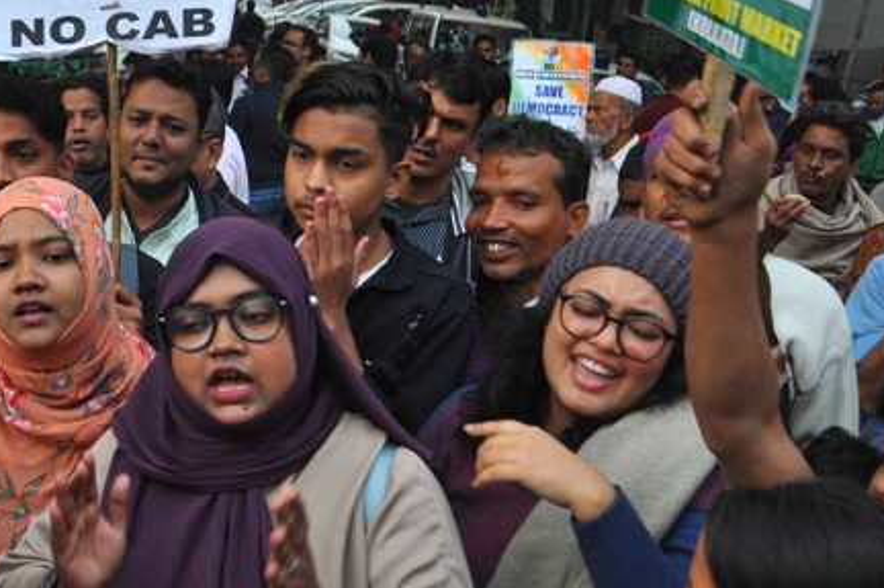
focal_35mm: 50
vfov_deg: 26.8
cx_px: 205
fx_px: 1226
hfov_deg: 38.5
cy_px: 378
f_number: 5.6
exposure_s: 1/320
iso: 400
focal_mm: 18
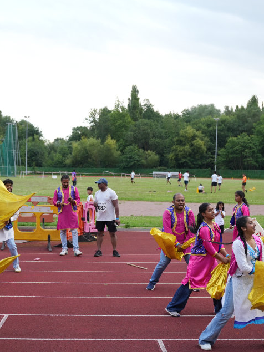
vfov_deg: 29.8
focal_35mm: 65
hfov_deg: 22.6
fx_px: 661
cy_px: 177
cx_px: 119
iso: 250
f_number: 2.8
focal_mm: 42
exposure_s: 1/500
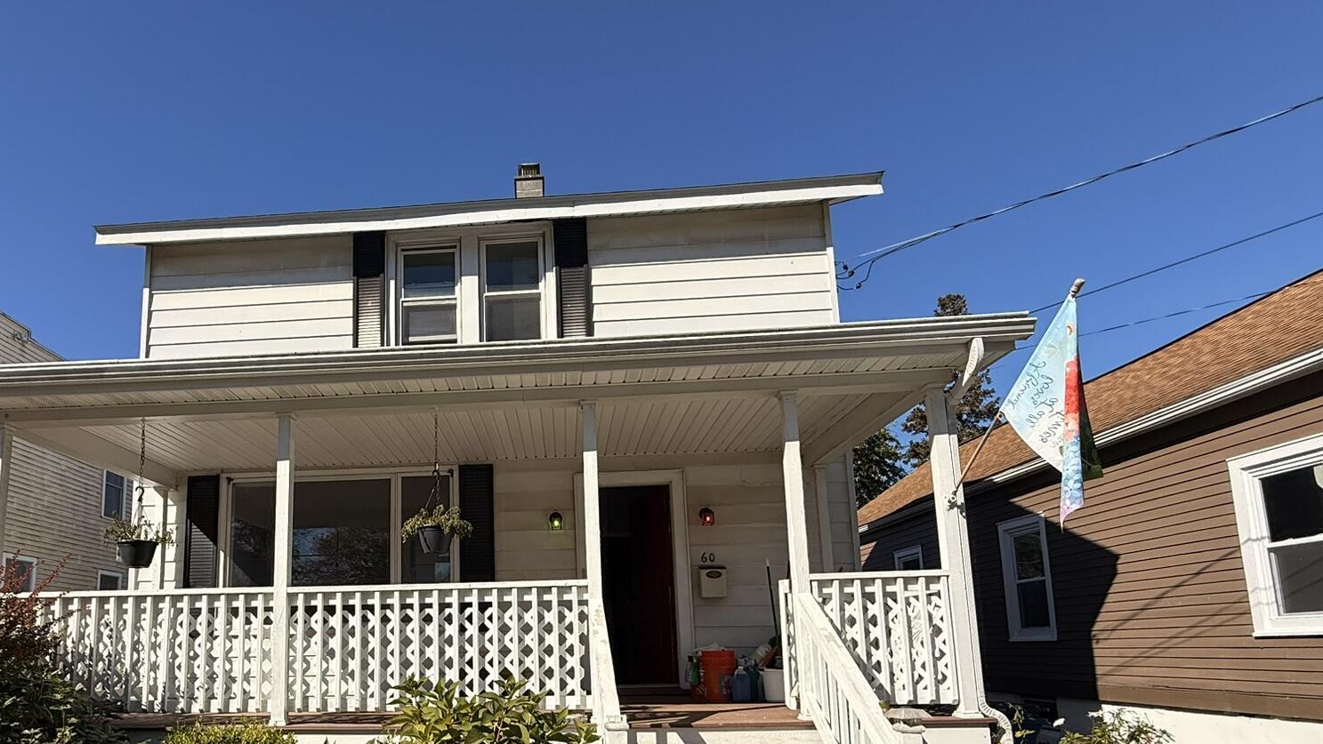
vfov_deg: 51.4
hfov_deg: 82.4
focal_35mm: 21
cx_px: 506
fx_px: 737
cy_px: 556
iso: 50
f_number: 2.2
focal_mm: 2.22
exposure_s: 1/2976
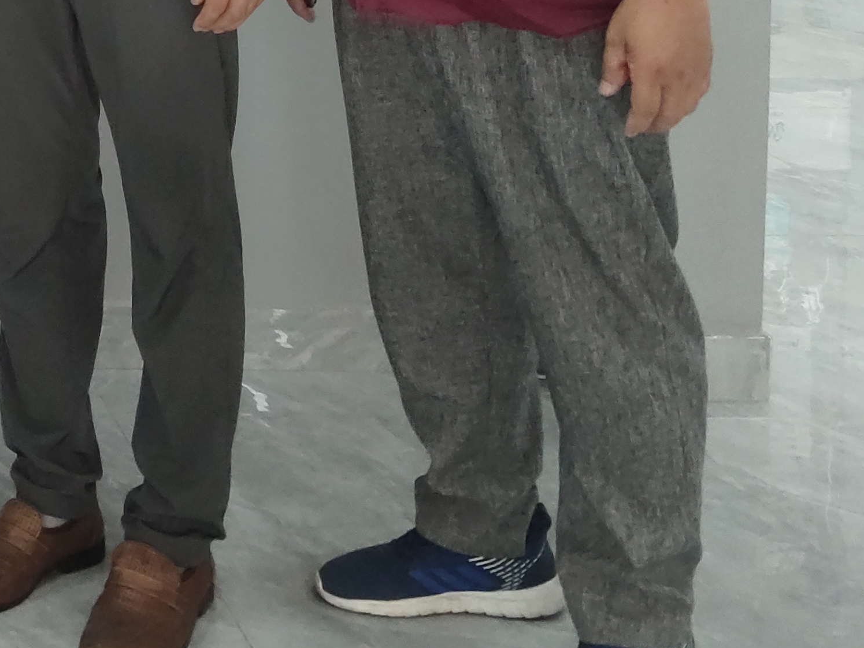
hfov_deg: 18.5
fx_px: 2321
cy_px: -485
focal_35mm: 93
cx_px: -462
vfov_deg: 14.2
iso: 343
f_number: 1.69
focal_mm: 6.72
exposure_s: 1/50
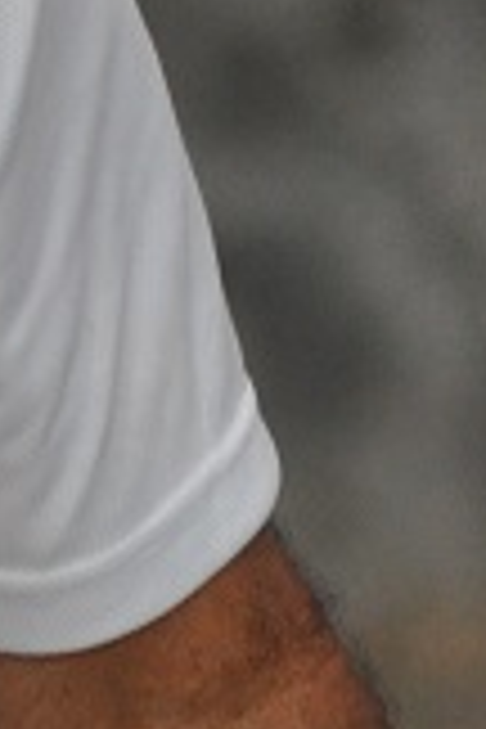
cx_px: -783
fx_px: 24136
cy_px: -202
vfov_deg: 1.7
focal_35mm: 1192
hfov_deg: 1.2
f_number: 4.5
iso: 1600
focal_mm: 150
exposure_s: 1/250
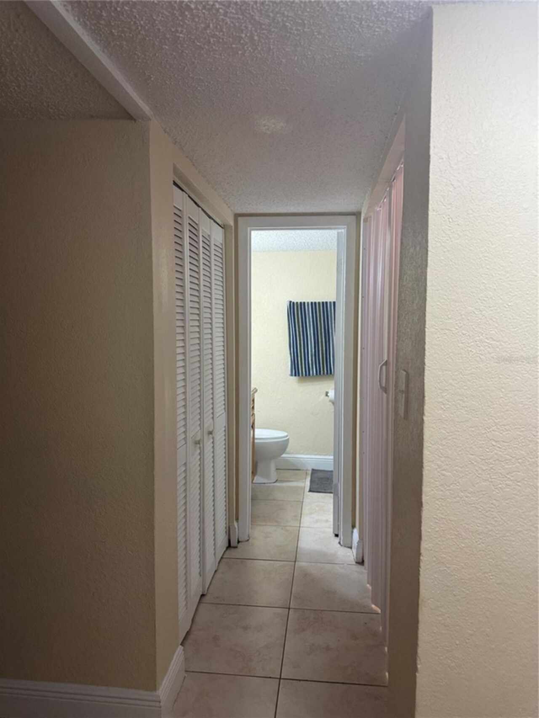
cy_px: 359
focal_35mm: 24
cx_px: 270
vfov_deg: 71.6
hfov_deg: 56.8
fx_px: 498
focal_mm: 6.76
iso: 250
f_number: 1.78
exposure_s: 1/60
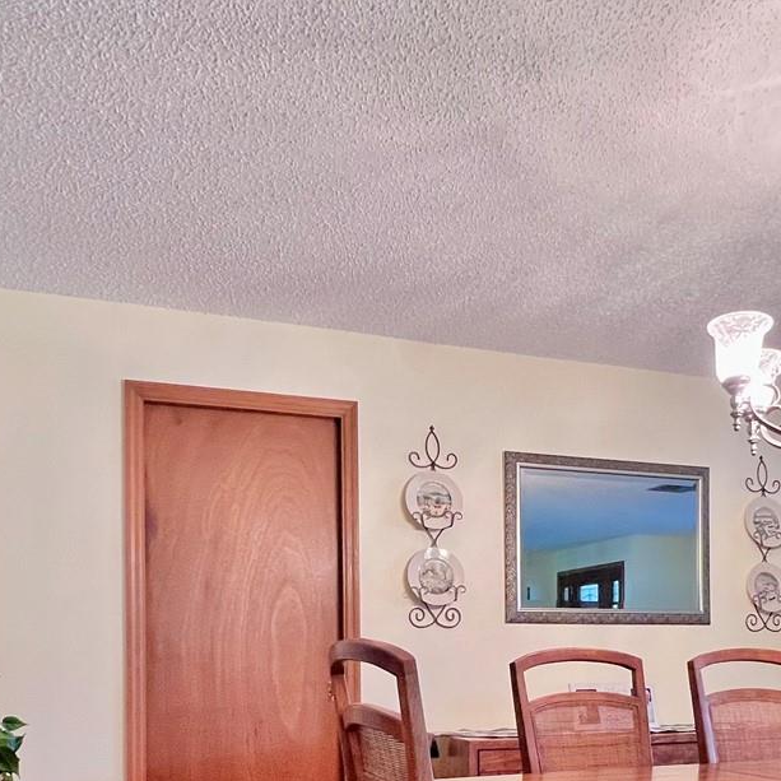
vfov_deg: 49.7
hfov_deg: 54.0
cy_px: 661
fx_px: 766
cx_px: 414
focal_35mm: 30
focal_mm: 1.57
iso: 320
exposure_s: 1/60
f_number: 1.8
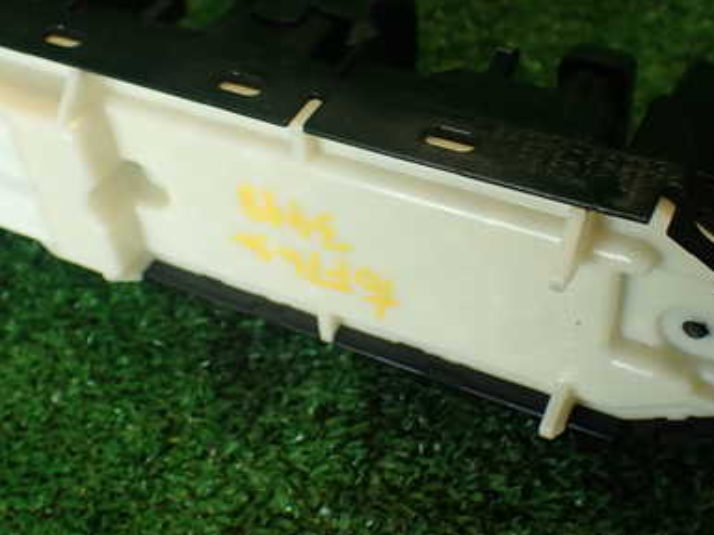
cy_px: 193
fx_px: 1031
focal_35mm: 50
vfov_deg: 29.0
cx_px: 377
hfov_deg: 38.2
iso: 160
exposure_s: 1/60
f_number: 2.4
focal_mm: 5.79
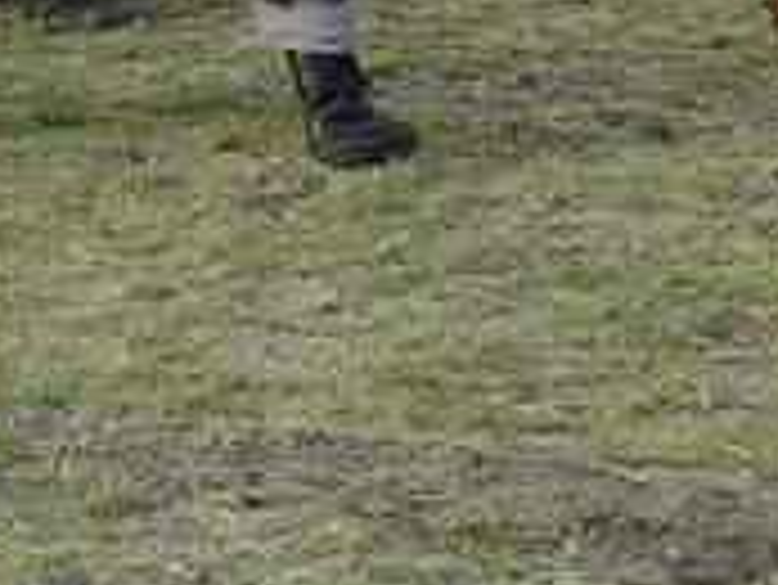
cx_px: 126
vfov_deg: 8.5
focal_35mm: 170
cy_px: -335
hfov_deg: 11.6
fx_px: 3823
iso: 800
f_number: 10
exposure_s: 1/400
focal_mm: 24
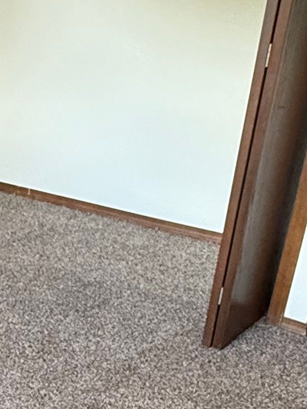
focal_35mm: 69
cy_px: 423
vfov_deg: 26.4
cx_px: -54
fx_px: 815
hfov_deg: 20.1
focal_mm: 2.22
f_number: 2.2
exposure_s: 1/77
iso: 320
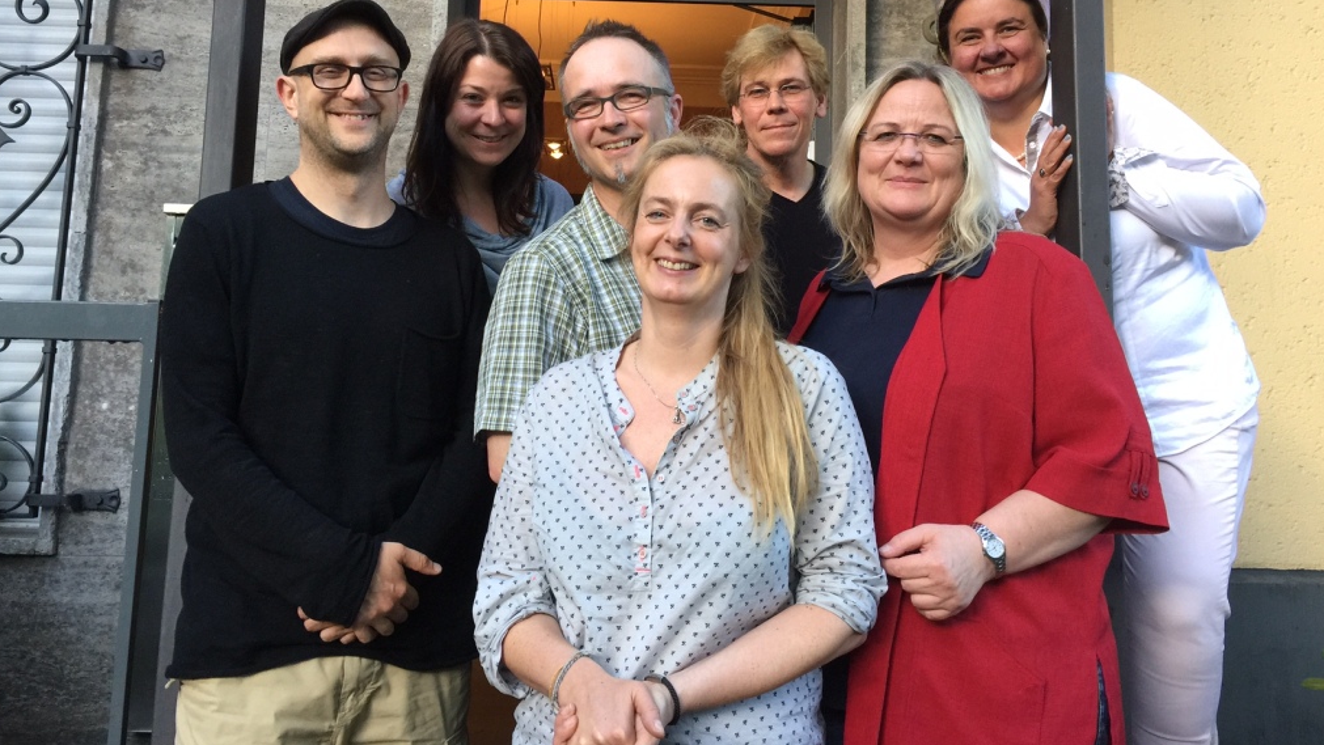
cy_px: 271
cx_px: 664
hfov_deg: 61.0
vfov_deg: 36.4
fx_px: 1124
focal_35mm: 32
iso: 50
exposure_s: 1/33
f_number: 2.2
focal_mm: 4.15
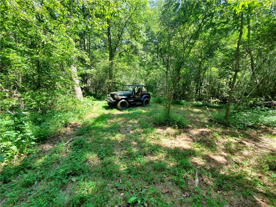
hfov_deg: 106.2
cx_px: 138
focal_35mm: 13
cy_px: 104
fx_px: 104
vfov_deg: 89.9
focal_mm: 1.8
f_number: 2.2
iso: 50
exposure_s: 1/121
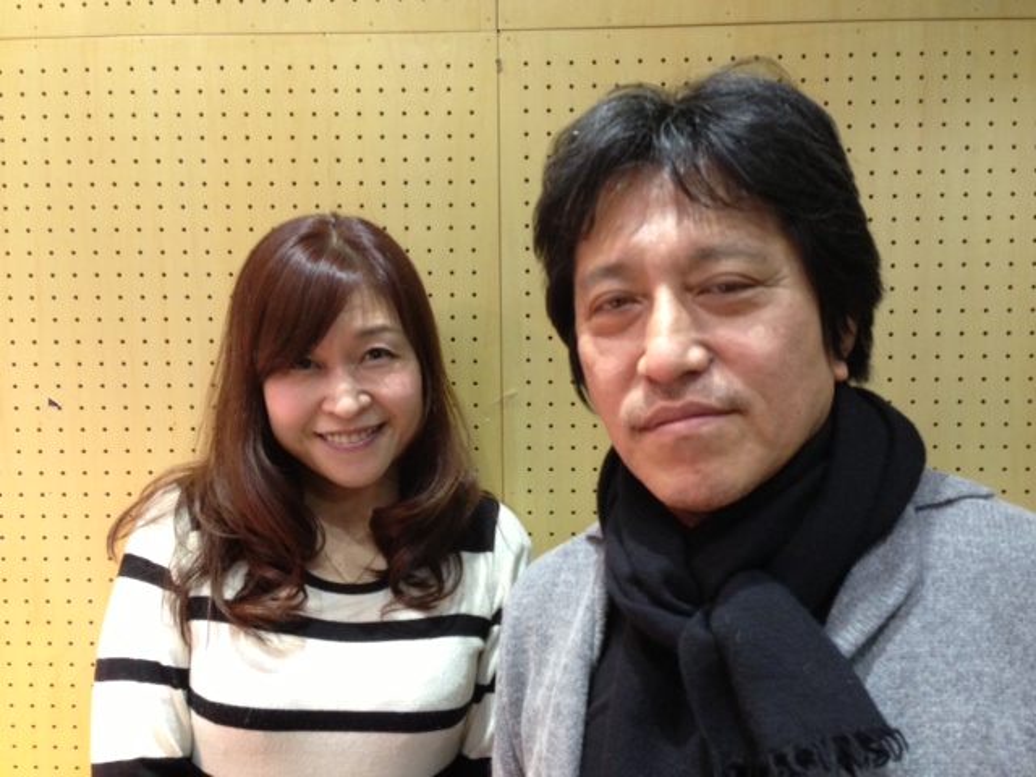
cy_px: 388
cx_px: 518
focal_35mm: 33
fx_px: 988
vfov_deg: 42.9
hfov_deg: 55.4
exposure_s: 1/20
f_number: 2.4
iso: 200
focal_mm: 4.13
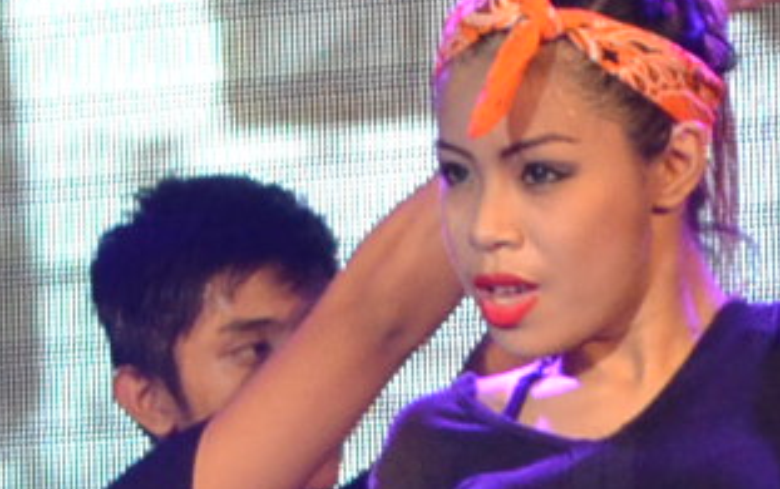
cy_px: 705
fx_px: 11553
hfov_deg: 3.8
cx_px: -1003
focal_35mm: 543
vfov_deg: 2.4
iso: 1400
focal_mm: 48
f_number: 5.3
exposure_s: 1/60
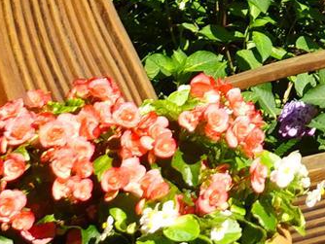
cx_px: 785
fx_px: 1381
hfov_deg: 11.2
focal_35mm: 147
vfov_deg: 9.3
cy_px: -299
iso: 80
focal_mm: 4.25
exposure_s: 1/400
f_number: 3.5
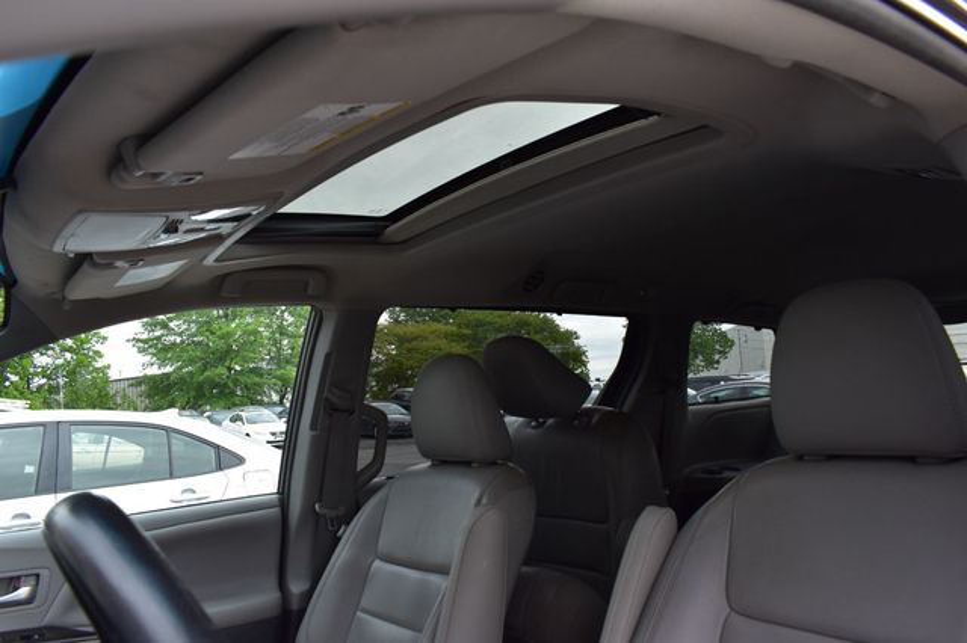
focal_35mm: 27
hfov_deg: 67.4
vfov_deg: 47.9
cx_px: 484
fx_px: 725
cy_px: 322
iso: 400
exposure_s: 1/125
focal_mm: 18
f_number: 9
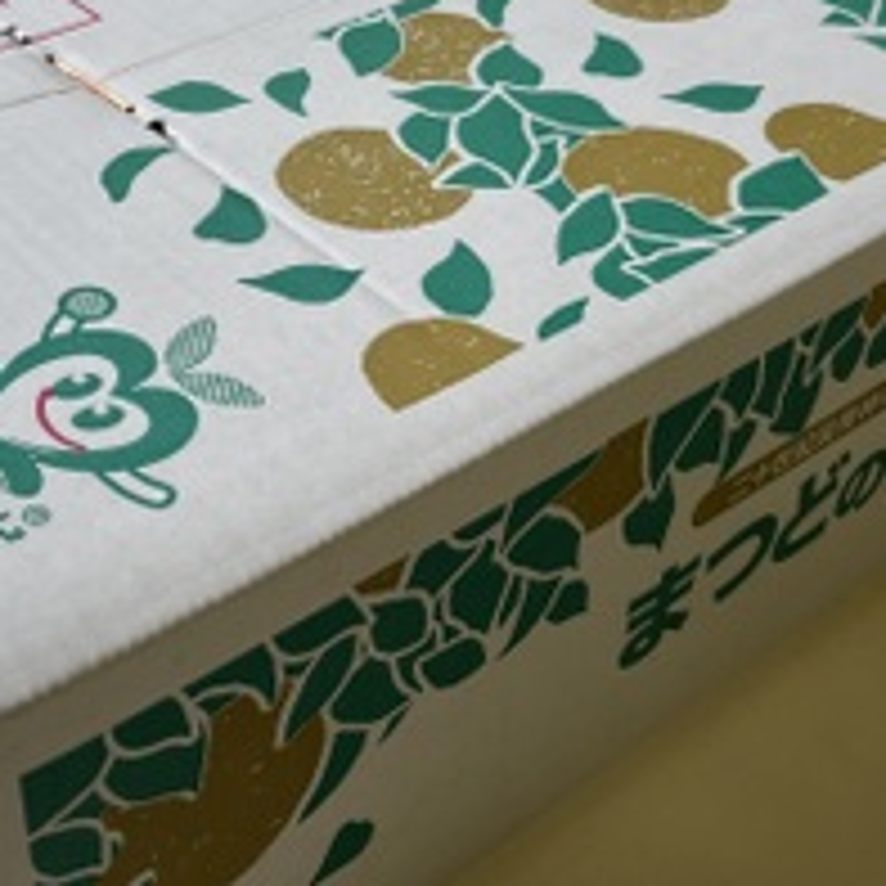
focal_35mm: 56
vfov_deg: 30.5
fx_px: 1622
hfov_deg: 30.4
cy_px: 364
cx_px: 315
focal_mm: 5.1
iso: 40
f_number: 1.6
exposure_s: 1/122
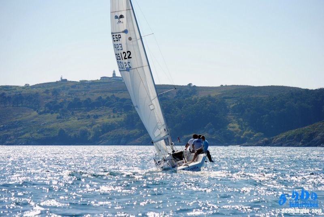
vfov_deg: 8.8
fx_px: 1420
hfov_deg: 13.0
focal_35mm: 158
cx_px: 162
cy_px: 108
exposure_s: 1/640
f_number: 6.3
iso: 100
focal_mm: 105
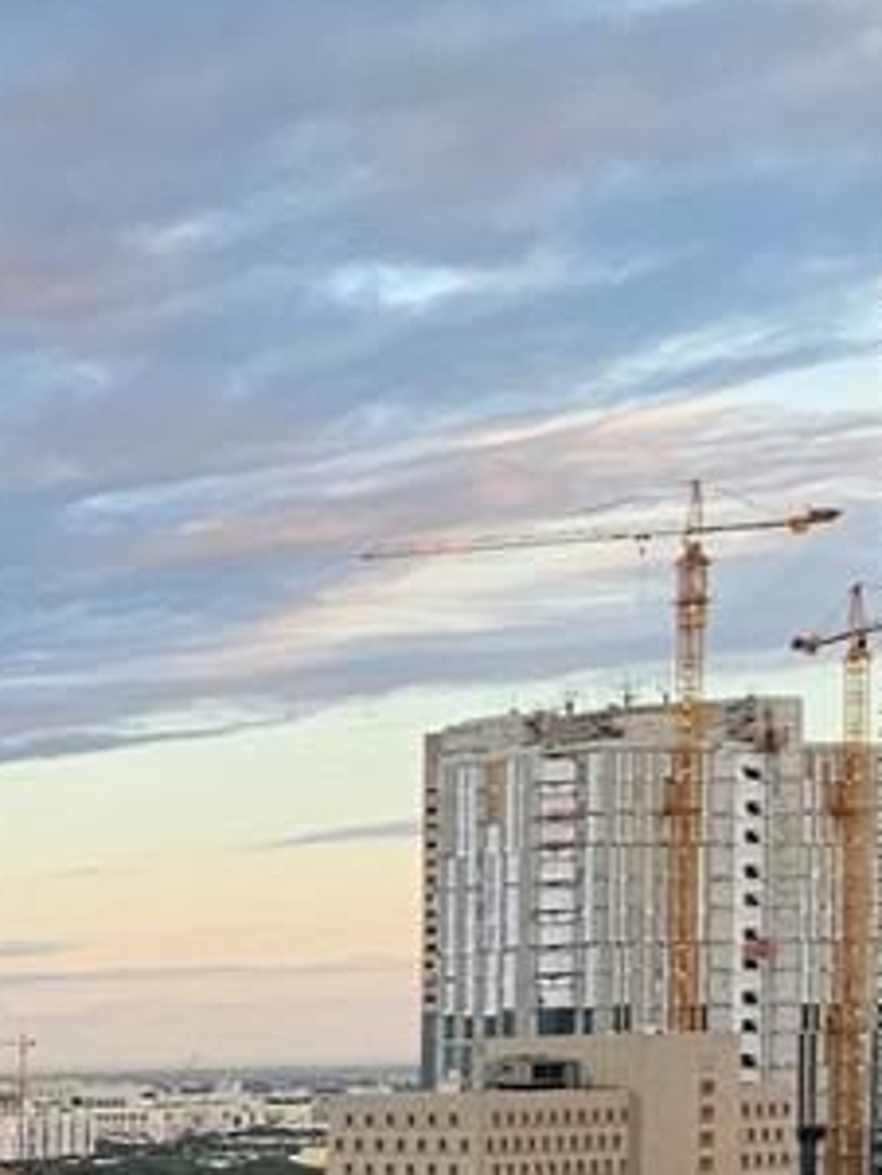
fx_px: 2342
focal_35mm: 69
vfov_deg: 26.4
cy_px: 1222
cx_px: -1963
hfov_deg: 10.6
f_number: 2.2
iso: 80
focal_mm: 2.2
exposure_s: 1/212
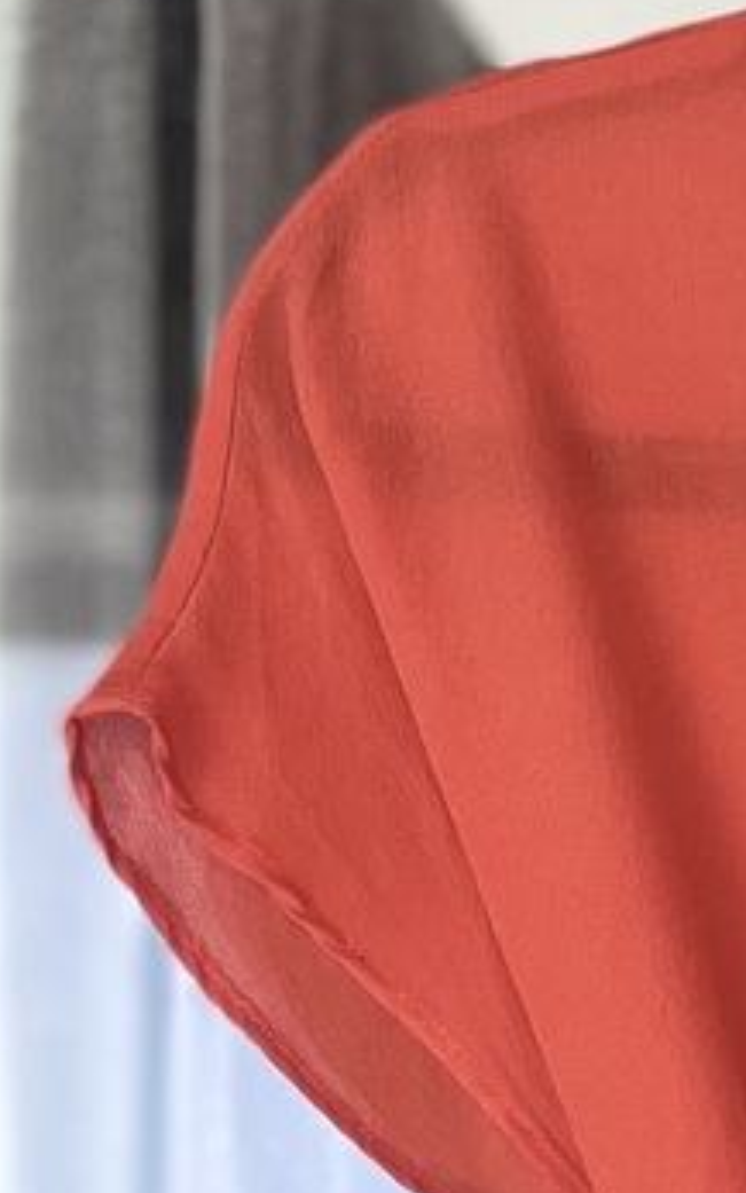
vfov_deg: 15.2
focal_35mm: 127
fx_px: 4130
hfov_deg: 9.5
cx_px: 1578
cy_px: 1819
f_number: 1.6
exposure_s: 1/205
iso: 40
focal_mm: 4.2
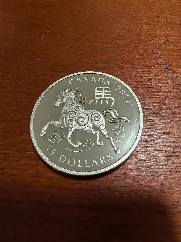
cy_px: 121
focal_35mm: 24
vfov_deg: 71.6
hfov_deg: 56.8
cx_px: 90
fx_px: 167
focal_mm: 1.68
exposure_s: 1/33.3
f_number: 2.2
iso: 400
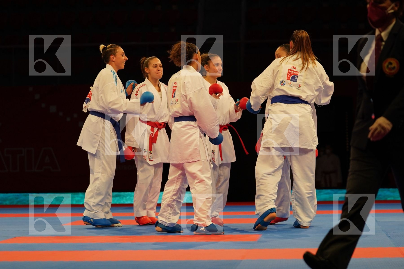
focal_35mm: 124
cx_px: 202
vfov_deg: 11.1
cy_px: 134
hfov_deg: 16.5
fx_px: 1391
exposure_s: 1/500
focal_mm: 83
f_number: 2.8
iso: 800
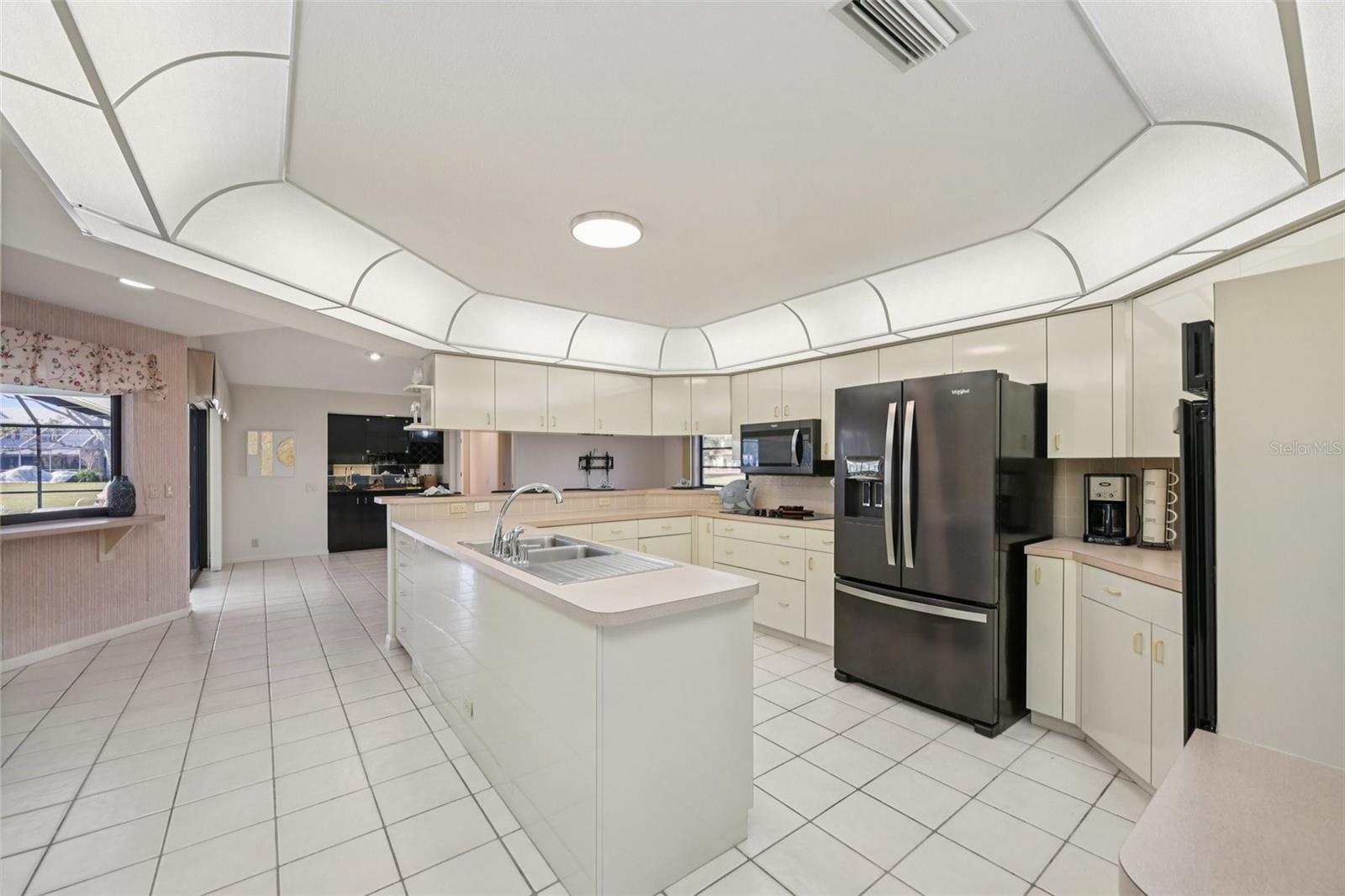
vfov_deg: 81.2
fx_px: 523
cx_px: 672
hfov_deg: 104.3
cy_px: 448
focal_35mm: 14
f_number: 8
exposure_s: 1/40
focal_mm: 14
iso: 400
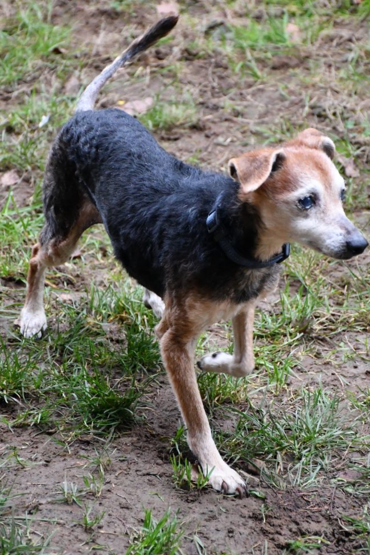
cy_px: 248
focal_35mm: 150
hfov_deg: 9.1
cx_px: 215
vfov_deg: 13.7
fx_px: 2312
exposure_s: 1/500
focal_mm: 85
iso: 5600
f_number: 5.3
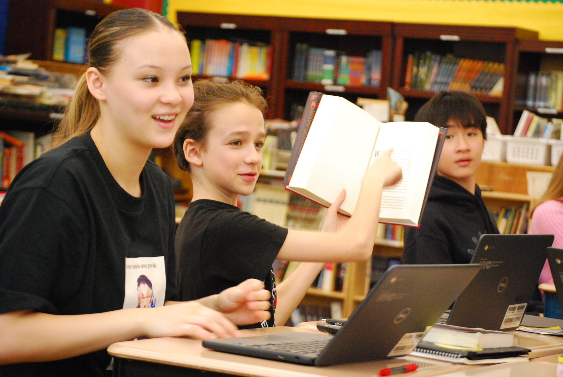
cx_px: 282
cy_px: 188
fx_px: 1644
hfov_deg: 19.4
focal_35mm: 105
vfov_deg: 13.1
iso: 1600
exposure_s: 1/50
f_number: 4.2
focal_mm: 70
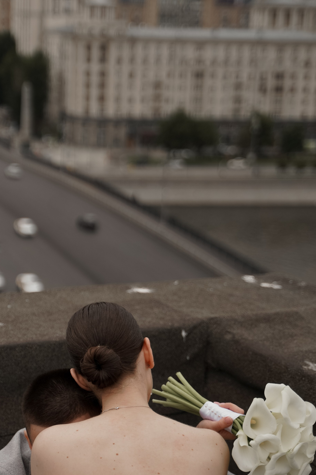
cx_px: 101
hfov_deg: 16.4
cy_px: 245
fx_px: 1093
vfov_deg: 24.5
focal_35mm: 83
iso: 125
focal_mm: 56
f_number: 2.8
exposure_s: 1/4000
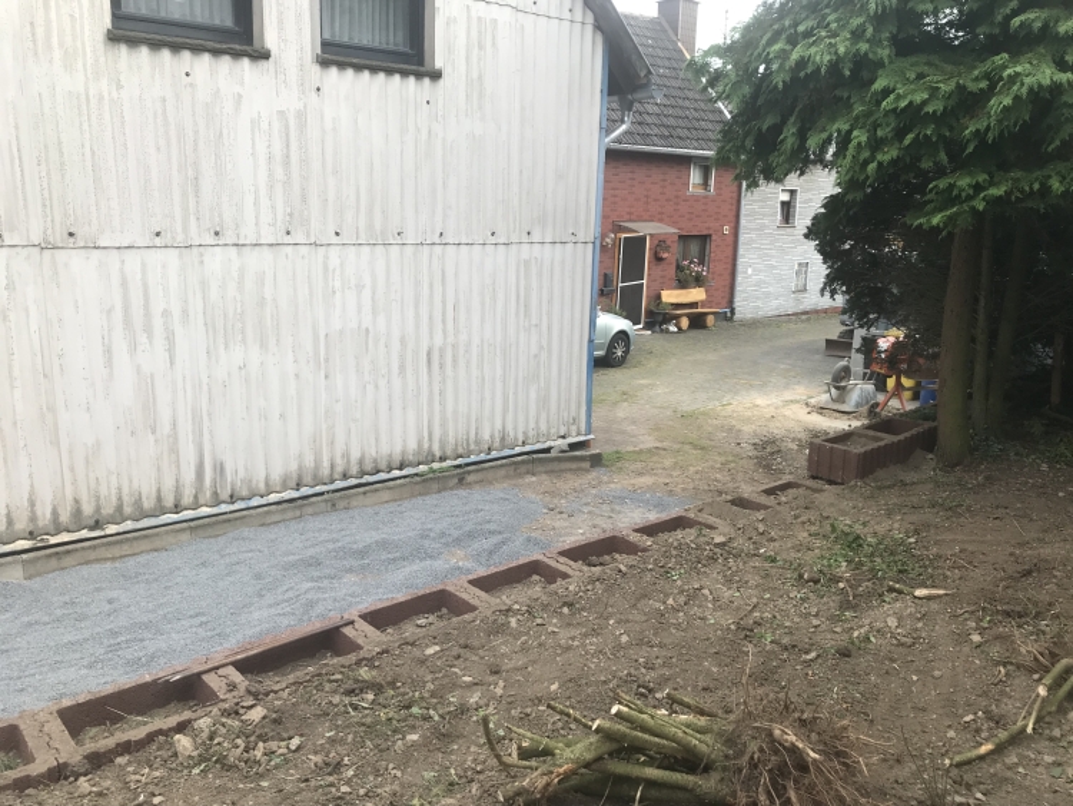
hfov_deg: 63.4
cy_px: 403
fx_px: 868
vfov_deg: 49.8
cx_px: 536
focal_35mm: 28
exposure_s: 1/112
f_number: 1.8
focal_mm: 3.99
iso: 20
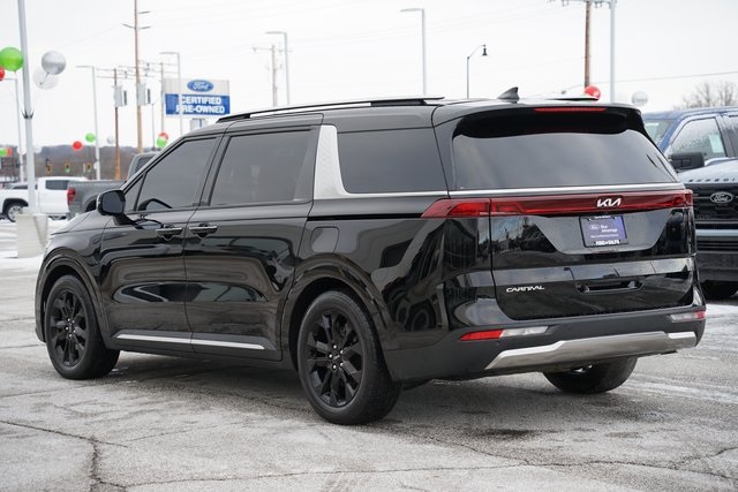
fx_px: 1538
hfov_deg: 27.0
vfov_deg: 18.2
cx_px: 369
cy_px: 246
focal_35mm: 75
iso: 100
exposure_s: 1/100
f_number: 5.6
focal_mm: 75
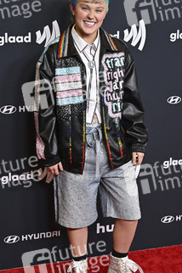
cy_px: 134
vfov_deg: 30.1
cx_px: 90
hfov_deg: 20.3
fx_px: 509
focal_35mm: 67
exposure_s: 1/250
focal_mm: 54
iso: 4000
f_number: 5.6
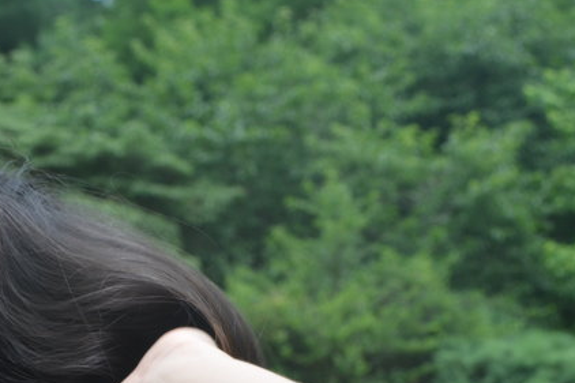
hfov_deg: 16.5
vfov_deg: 10.9
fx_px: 1983
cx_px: 236
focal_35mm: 124
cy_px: 438
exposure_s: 1/160
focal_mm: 35
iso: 200
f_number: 6.3
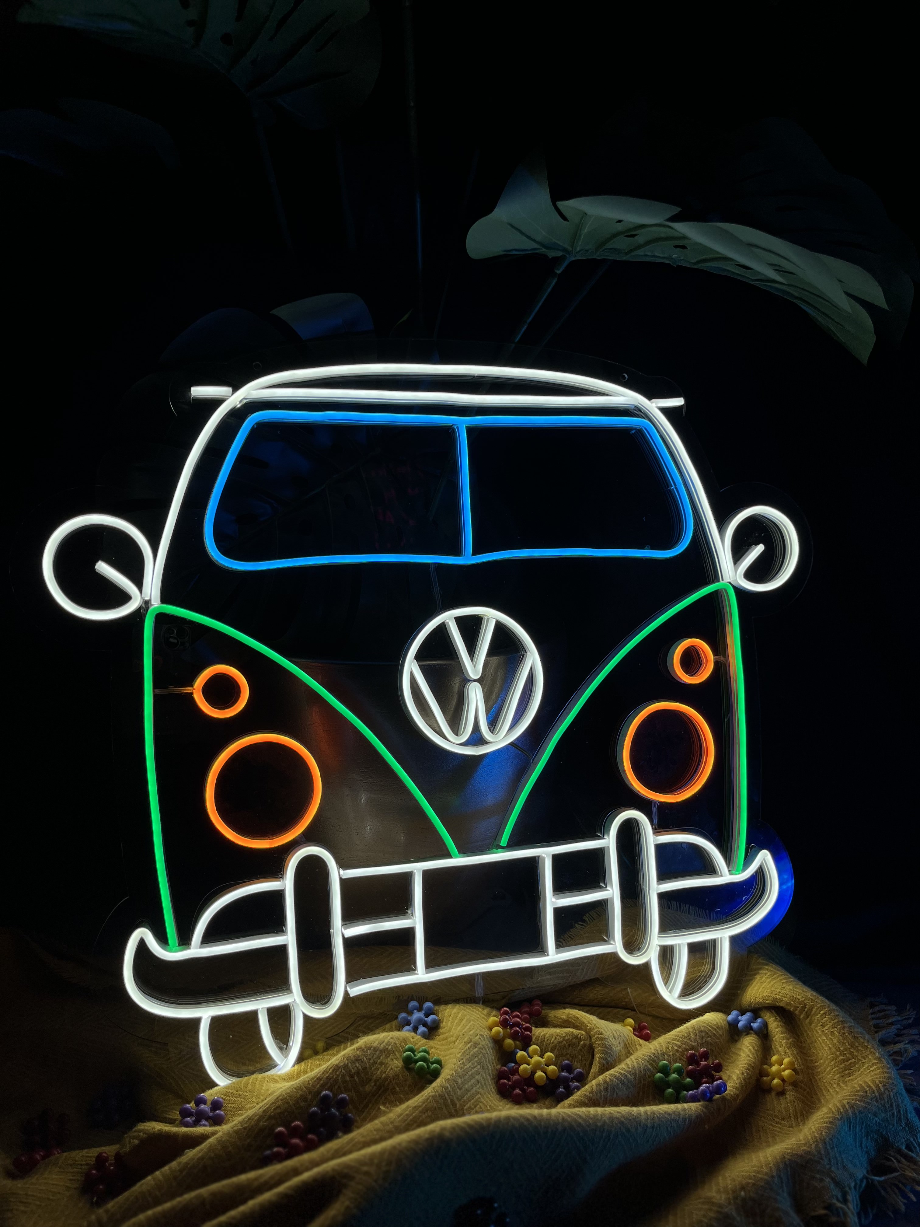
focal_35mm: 26
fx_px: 921
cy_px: 614
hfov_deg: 53.1
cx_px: 460
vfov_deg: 67.3
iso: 50
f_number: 1.6
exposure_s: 1/329
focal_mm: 5.1
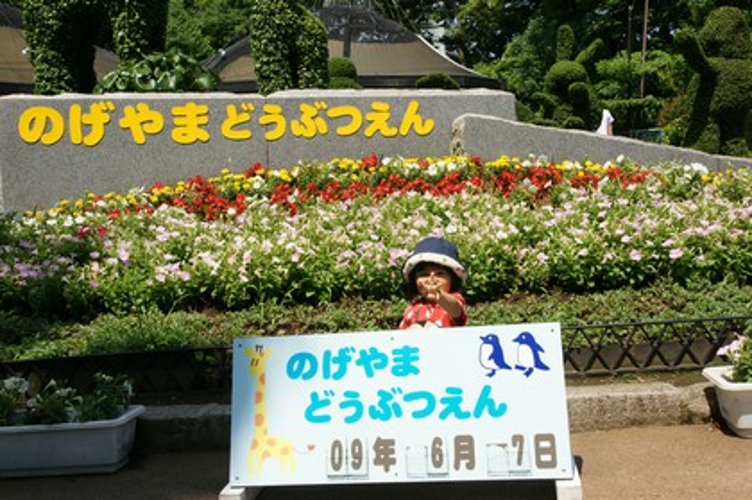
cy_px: 250
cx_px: 376
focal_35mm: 39
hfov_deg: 49.6
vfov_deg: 34.1
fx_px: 814
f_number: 9
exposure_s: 1/500
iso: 200
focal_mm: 26
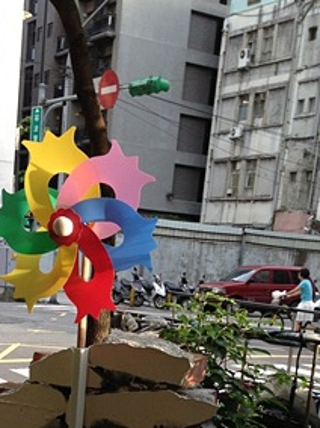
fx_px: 863
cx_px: 80
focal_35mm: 70
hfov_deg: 20.8
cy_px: 439
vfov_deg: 26.2
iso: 80
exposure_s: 1/120
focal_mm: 4.13
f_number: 2.4
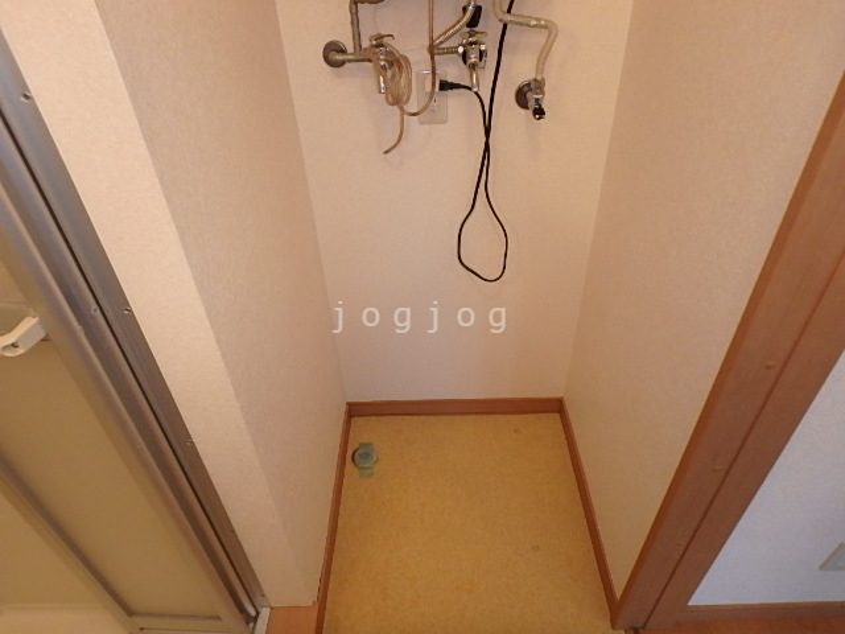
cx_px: 422
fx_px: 513
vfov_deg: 63.4
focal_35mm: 21
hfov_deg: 79.0
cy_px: 317
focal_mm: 3.7
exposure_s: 1/30
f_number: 3.5
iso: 400
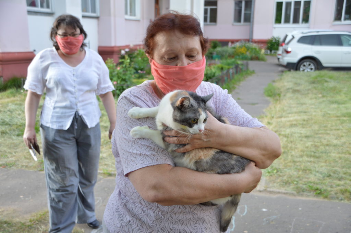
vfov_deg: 26.4
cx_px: 176
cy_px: 116
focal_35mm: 51
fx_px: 497
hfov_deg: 38.9
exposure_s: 1/100
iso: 400
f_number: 5
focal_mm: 34
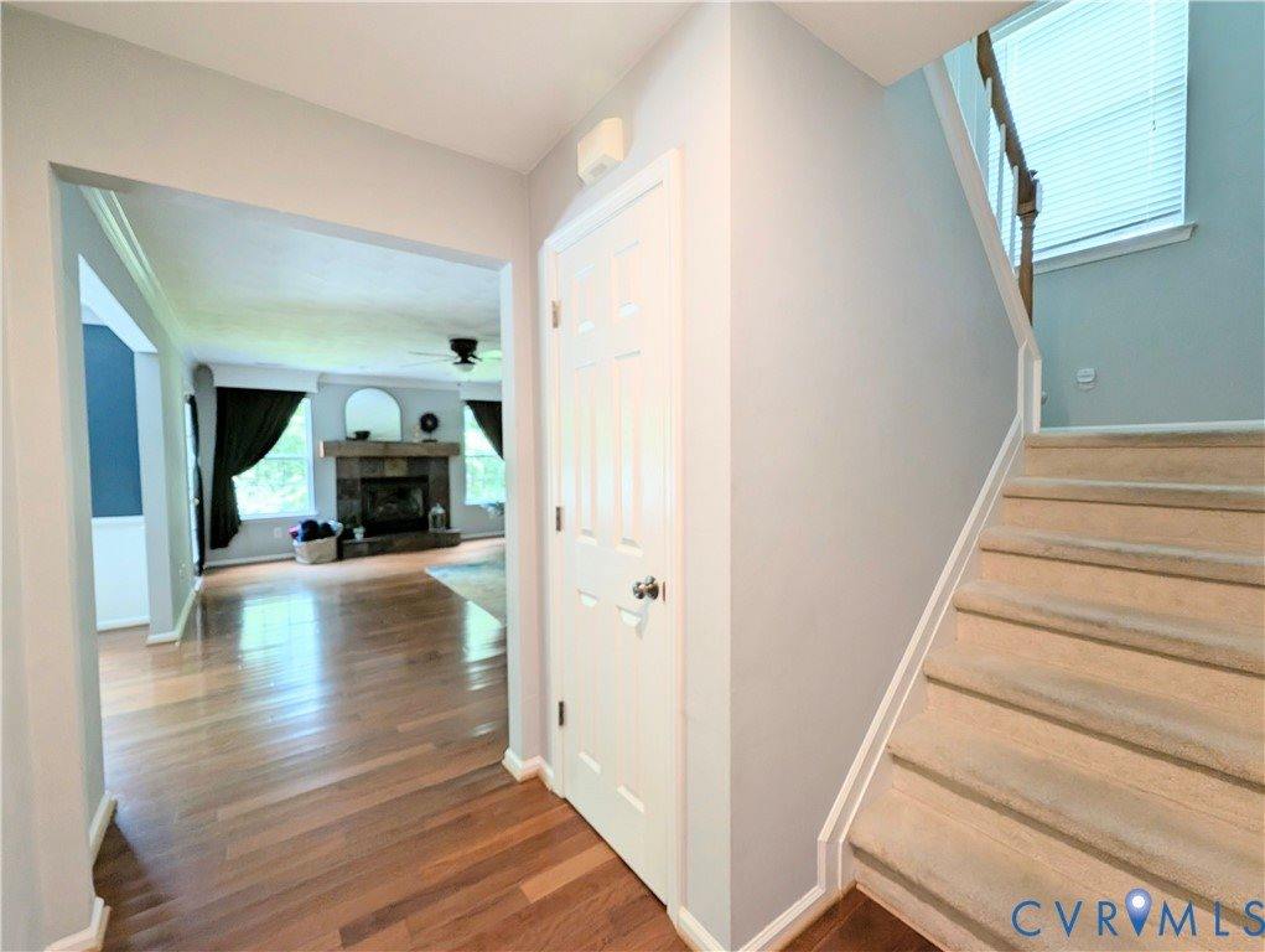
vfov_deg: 90.0
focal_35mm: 13
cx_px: 632
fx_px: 476
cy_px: 476
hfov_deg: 106.1
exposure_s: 1/40
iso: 87
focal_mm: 1.95
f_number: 2.2
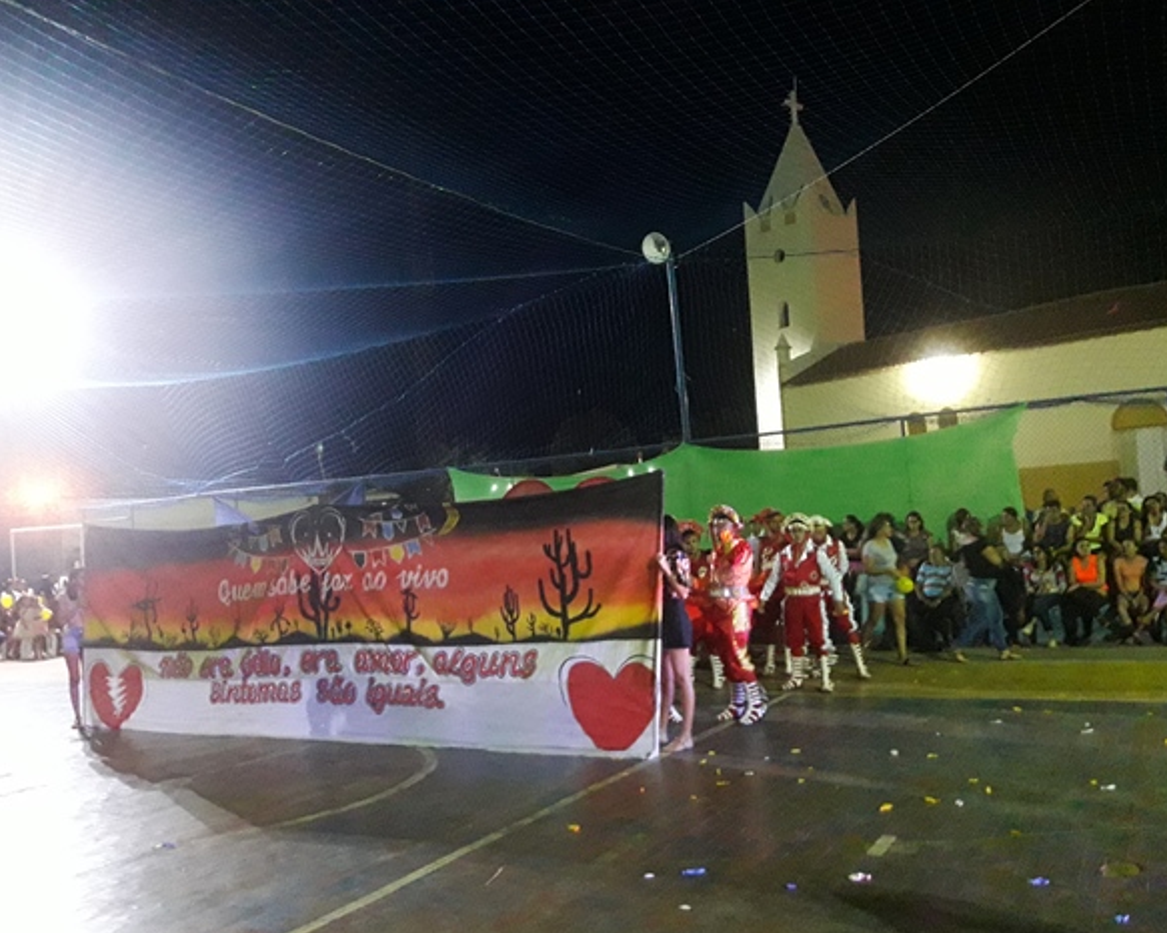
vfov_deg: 48.5
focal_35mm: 30
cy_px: 475
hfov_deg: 58.8
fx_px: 1036
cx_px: 572
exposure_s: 1/15
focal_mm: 3.7
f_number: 1.9
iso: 800
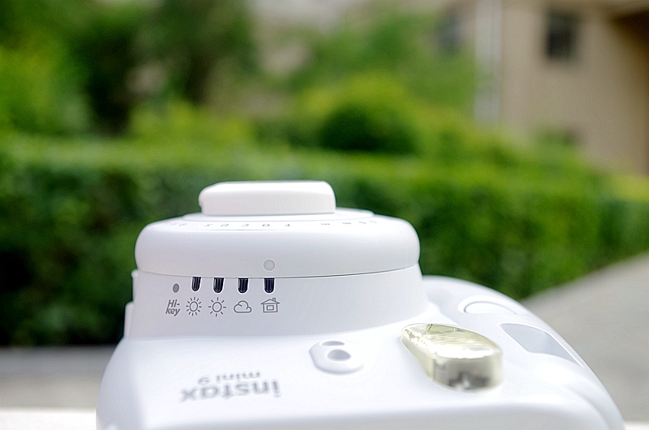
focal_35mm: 42
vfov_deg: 31.8
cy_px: 215
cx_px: 324
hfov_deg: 46.5
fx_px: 756
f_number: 4.5
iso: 100
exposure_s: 1/125
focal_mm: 28.13
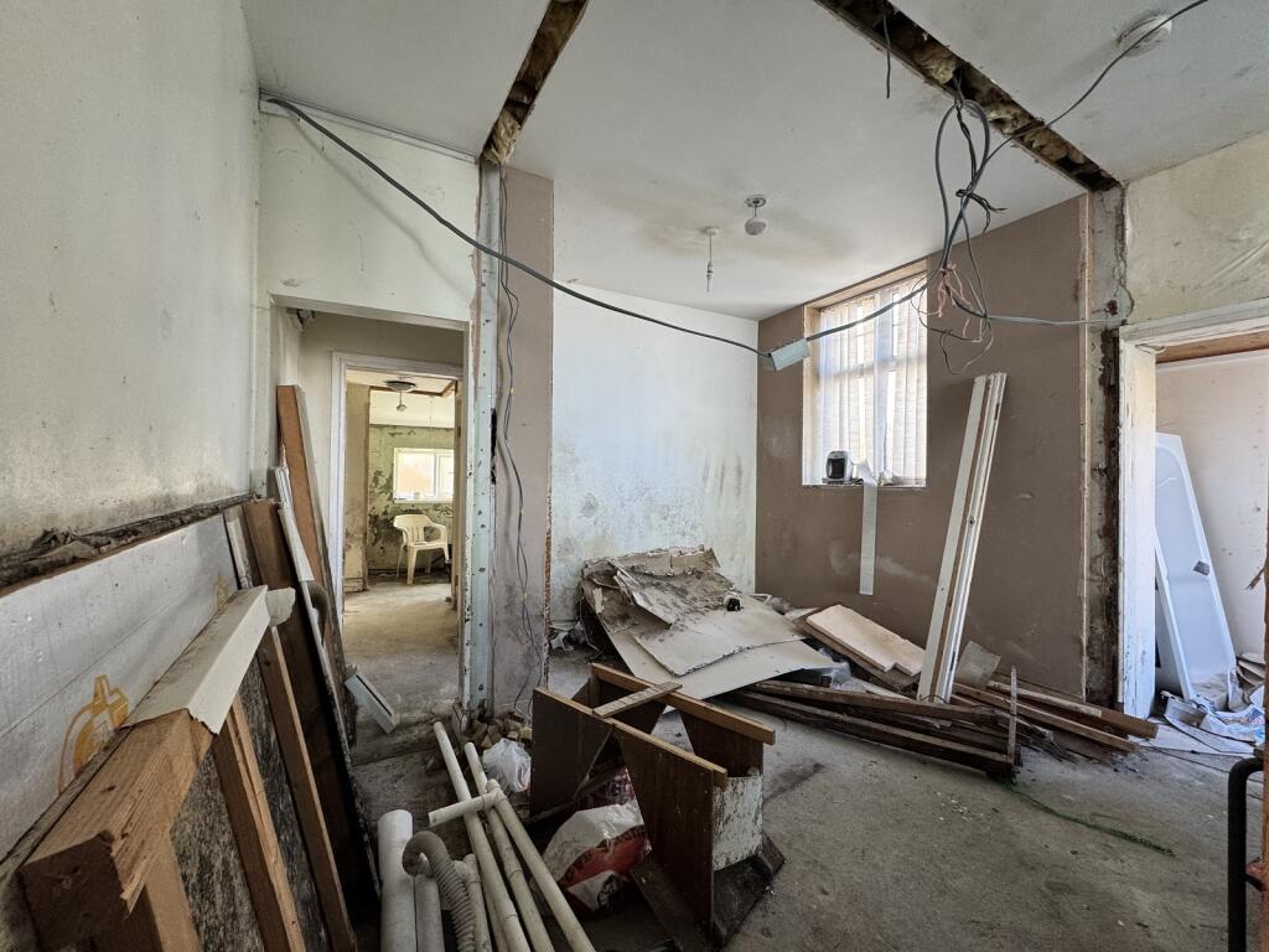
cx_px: 634
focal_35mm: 14
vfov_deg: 85.7
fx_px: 513
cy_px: 476
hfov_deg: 102.1
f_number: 2.2
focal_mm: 2.22
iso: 160
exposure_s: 1/99
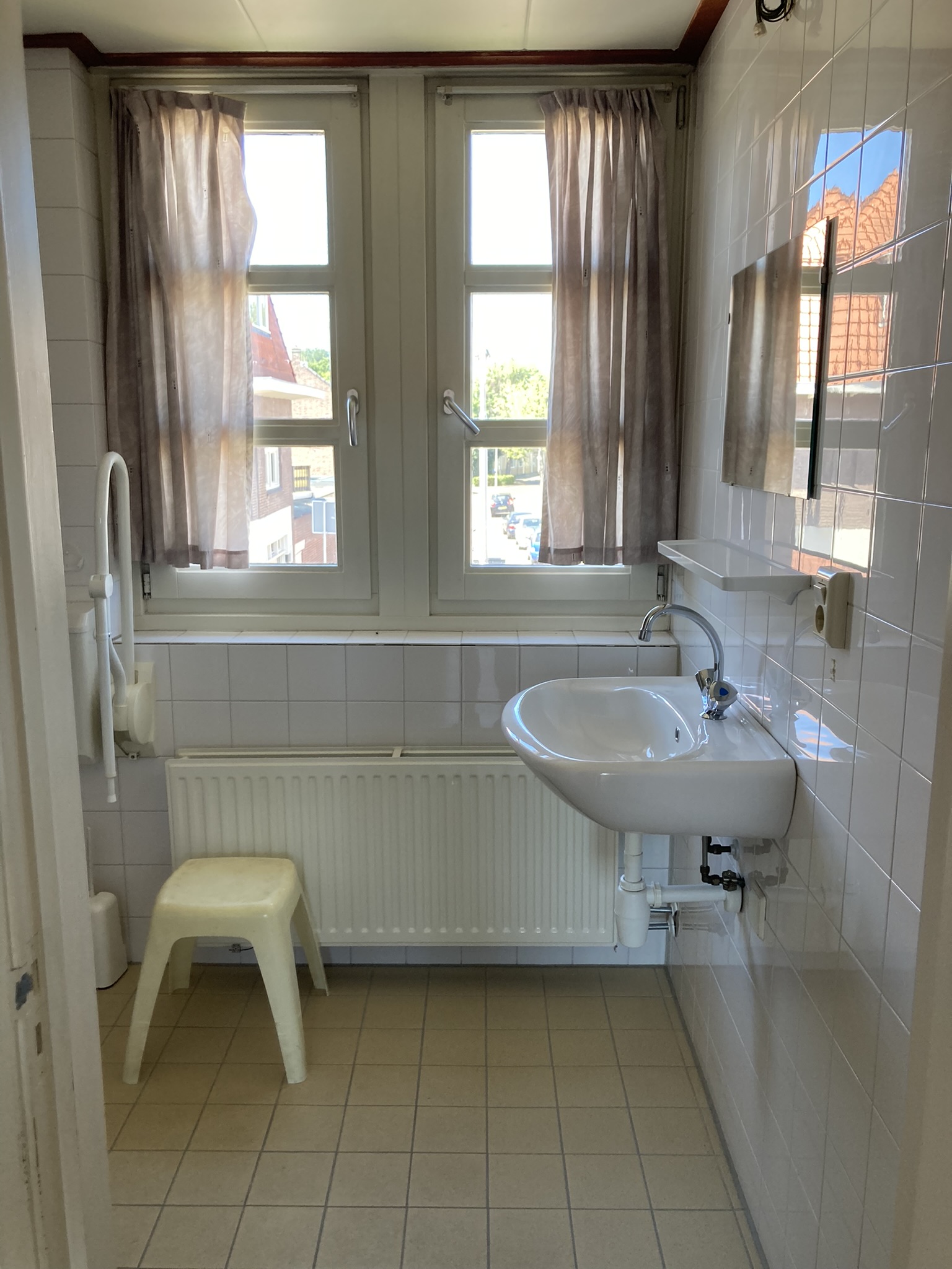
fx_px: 1027
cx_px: 476
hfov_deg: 49.7
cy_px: 634
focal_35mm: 28
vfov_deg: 63.4
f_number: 1.8
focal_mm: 3.99
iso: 80
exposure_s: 1/121
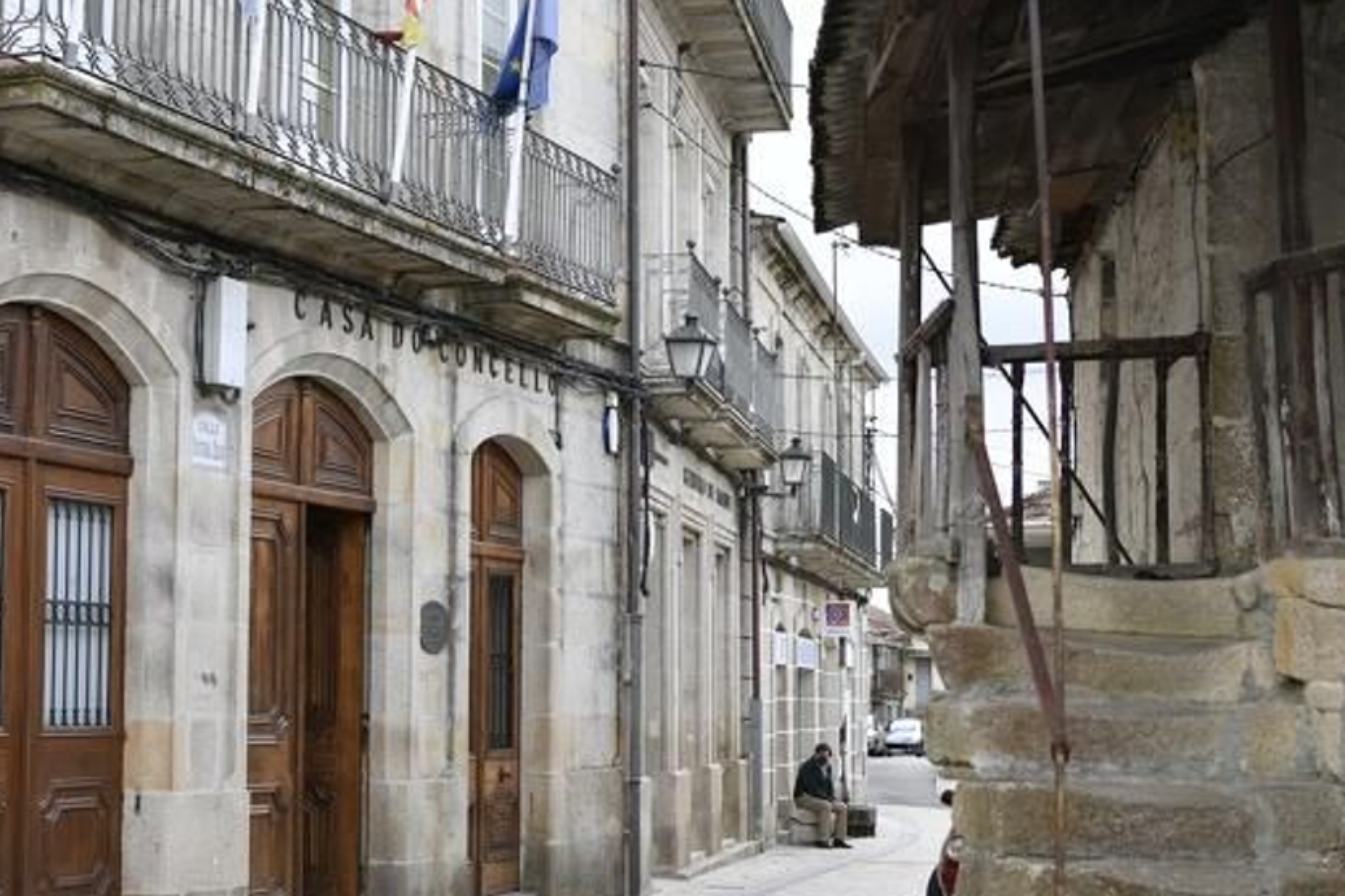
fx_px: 2503
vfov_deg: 20.3
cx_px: 418
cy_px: 466
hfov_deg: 29.8
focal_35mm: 67
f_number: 3.5
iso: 125
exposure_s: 1/320
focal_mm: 35
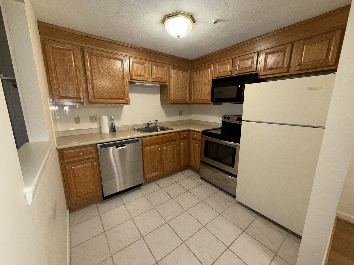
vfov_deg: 85.7
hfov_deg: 102.1
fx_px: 143
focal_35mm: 14
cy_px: 132
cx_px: 177
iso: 160
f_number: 2.2
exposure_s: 1/60
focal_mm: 2.22
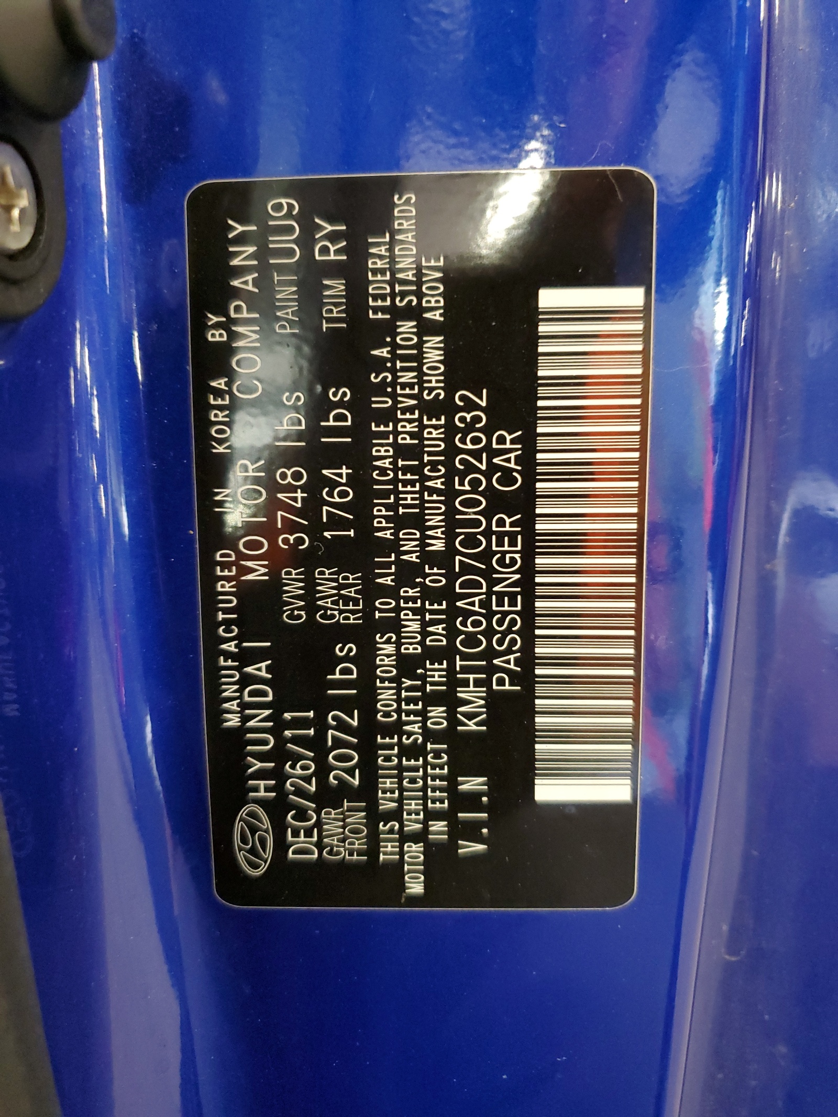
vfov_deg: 67.3
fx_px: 839
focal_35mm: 26
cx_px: 419
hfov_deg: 53.1
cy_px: 558
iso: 325
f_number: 1.5
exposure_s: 1/20
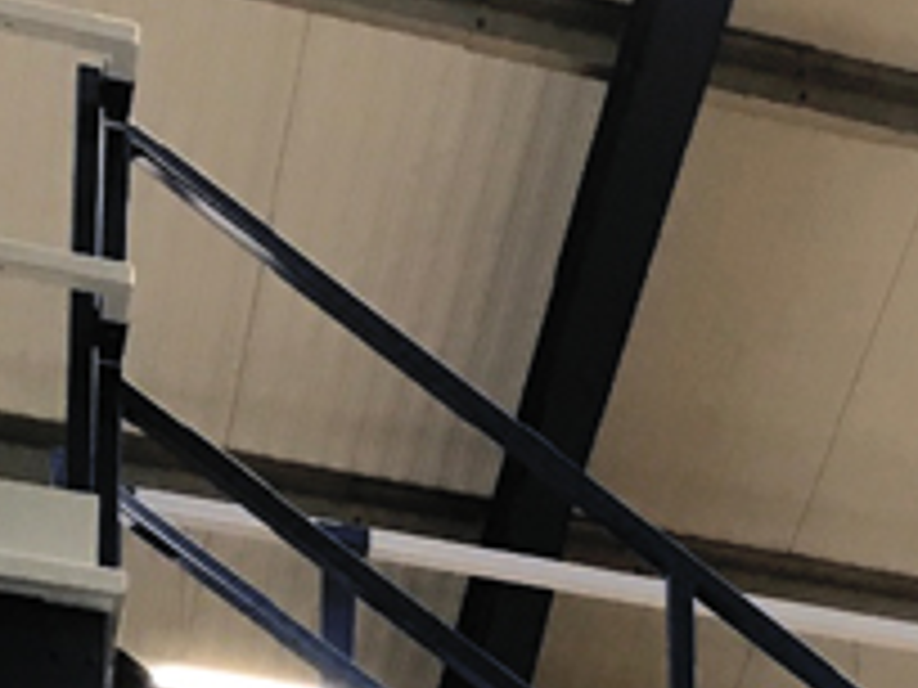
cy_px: 1551
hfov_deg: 13.1
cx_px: 1400
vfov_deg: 9.5
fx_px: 3766
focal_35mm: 142
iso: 40
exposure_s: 1/33
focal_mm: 4.15
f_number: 2.2
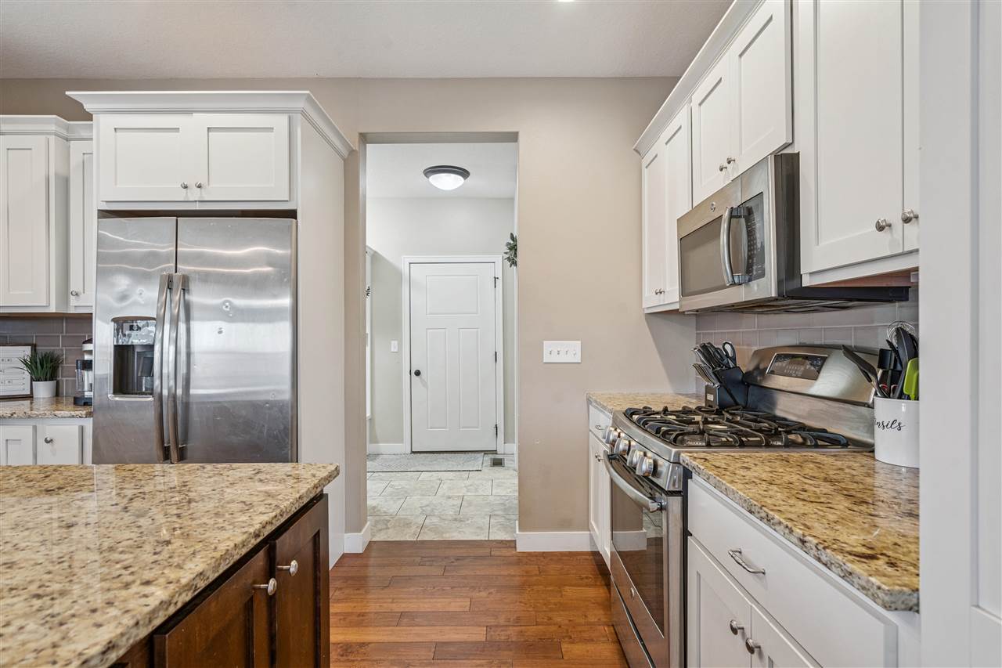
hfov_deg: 90.0
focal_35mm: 18
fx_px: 501
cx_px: 501
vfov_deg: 67.4
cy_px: 334
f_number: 8
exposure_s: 1/10
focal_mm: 18
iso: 400
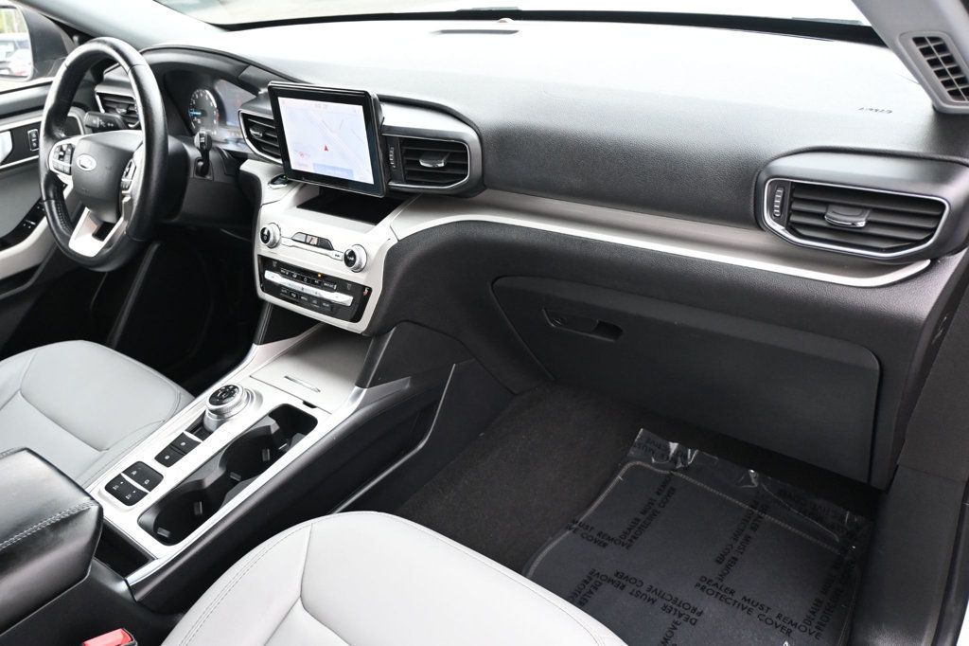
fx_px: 787
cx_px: 484
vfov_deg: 44.6
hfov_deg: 63.2
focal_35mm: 29
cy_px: 323
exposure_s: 1/125
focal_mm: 19.5
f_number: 3.8
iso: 1250
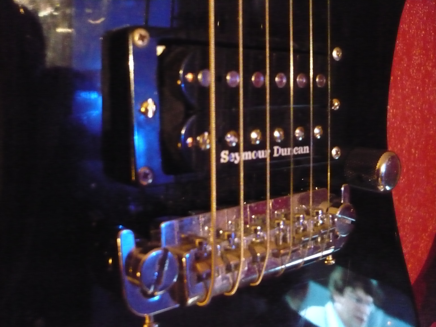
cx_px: 218
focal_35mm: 35
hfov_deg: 52.6
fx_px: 441
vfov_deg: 40.7
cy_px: 164
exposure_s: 1/6
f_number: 2.8
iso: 1250
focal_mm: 5.8
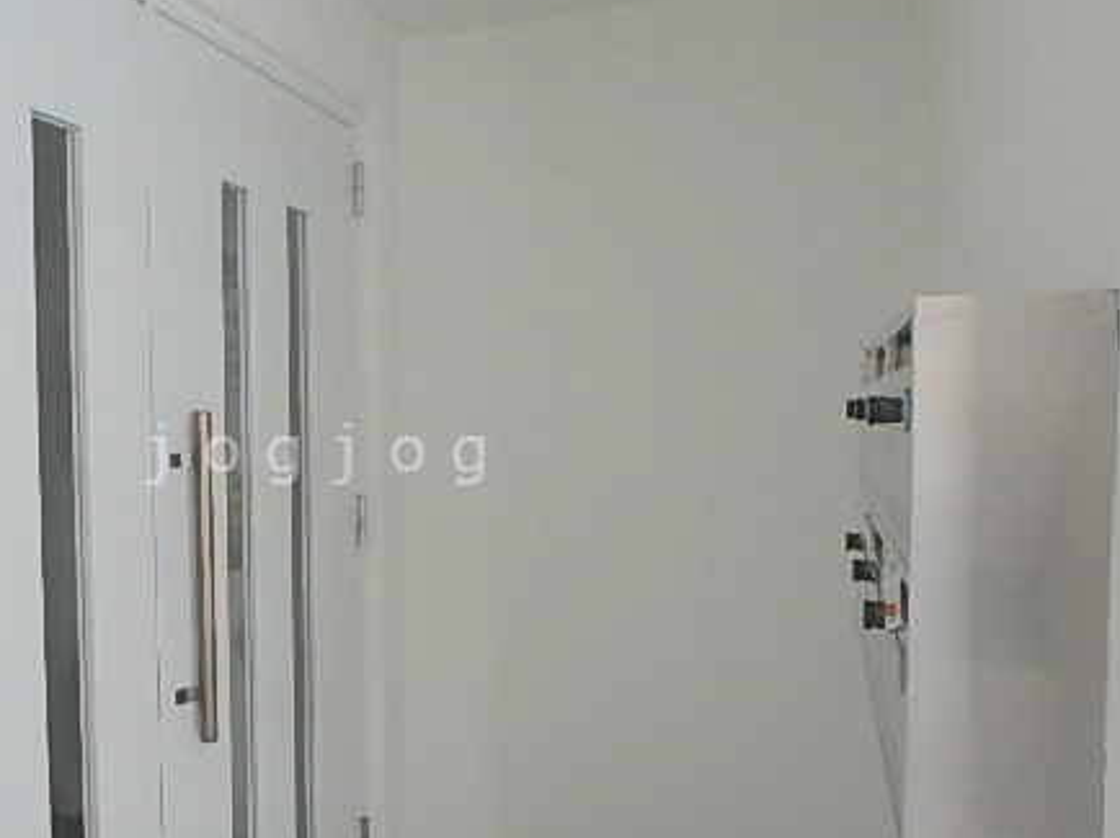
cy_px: 454
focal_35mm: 31
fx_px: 1002
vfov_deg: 45.4
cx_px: 323
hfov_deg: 56.3
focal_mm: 3.7
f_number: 3.5
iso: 200
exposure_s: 1/60
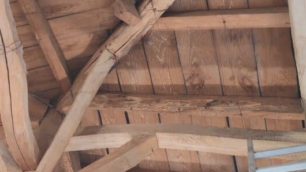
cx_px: 62
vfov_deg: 11.8
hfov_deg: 20.9
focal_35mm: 101
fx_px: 819
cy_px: 189
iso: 400
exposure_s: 1/33
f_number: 1.95
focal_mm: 5.52
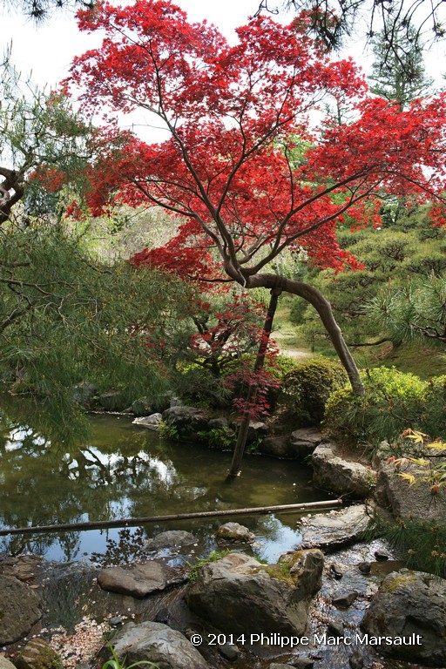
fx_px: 557
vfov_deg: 61.9
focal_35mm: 30
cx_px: 223
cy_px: 334
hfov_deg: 43.6
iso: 400
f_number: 10
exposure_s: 1/60
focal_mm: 30
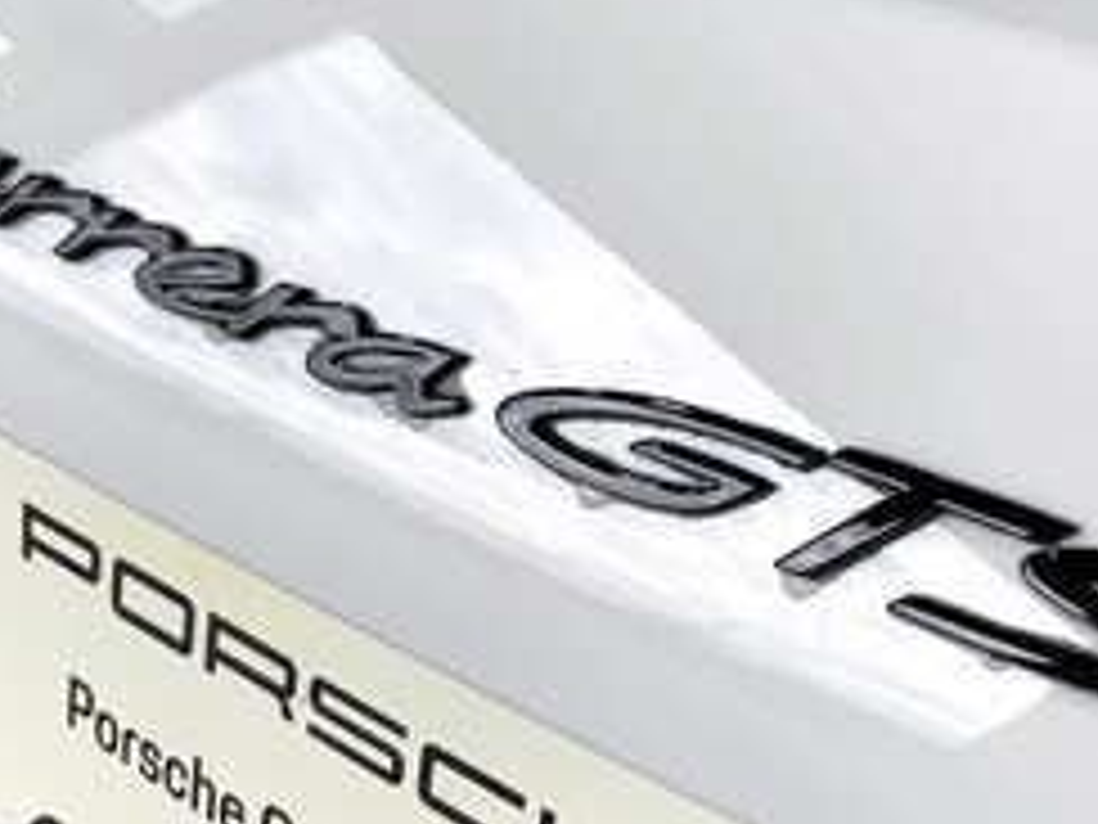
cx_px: 495
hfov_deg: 38.2
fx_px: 1586
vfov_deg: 29.0
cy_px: 313
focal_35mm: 50
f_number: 1.8
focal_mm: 3
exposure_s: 1/256
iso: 16
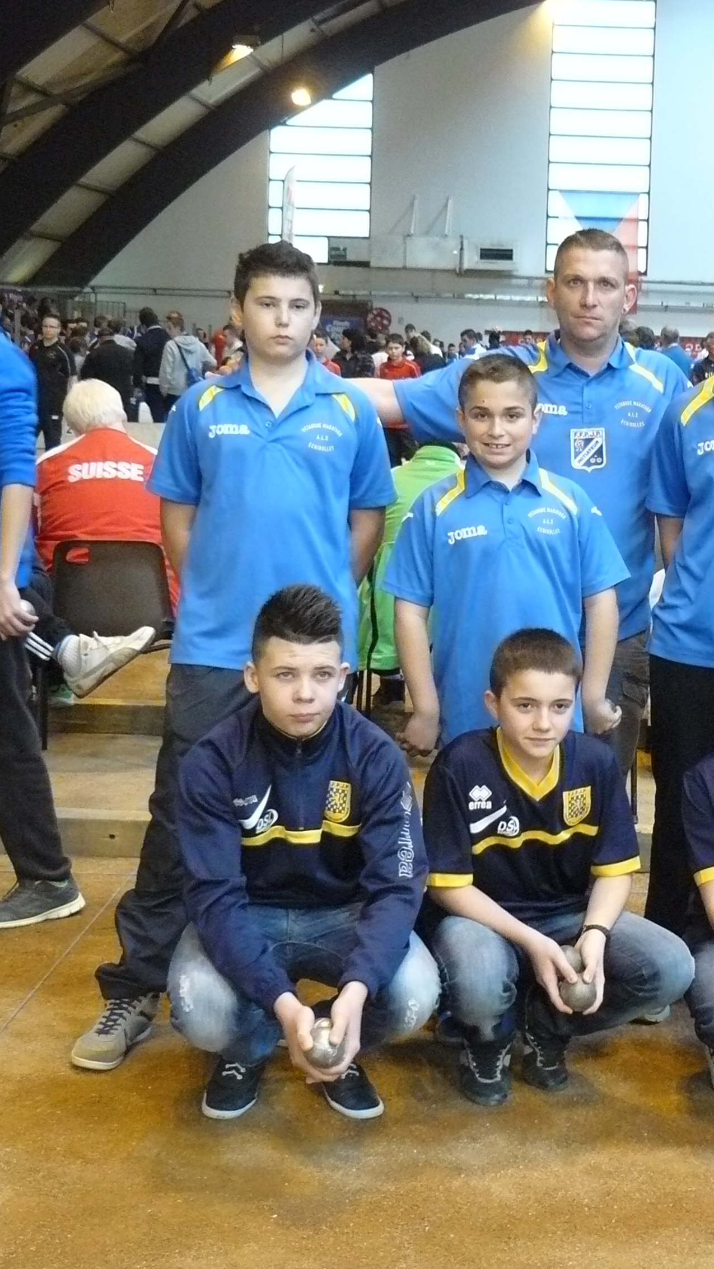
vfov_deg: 33.8
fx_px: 2087
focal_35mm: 62
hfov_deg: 19.1
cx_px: 618
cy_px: 626
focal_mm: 7
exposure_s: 1/40
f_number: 2.8
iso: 400
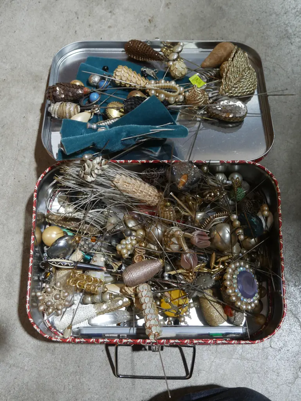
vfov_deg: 46.8
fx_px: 463
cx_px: 150
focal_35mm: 40
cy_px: 200
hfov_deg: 36.0
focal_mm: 20
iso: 500
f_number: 4.5
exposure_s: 1/60
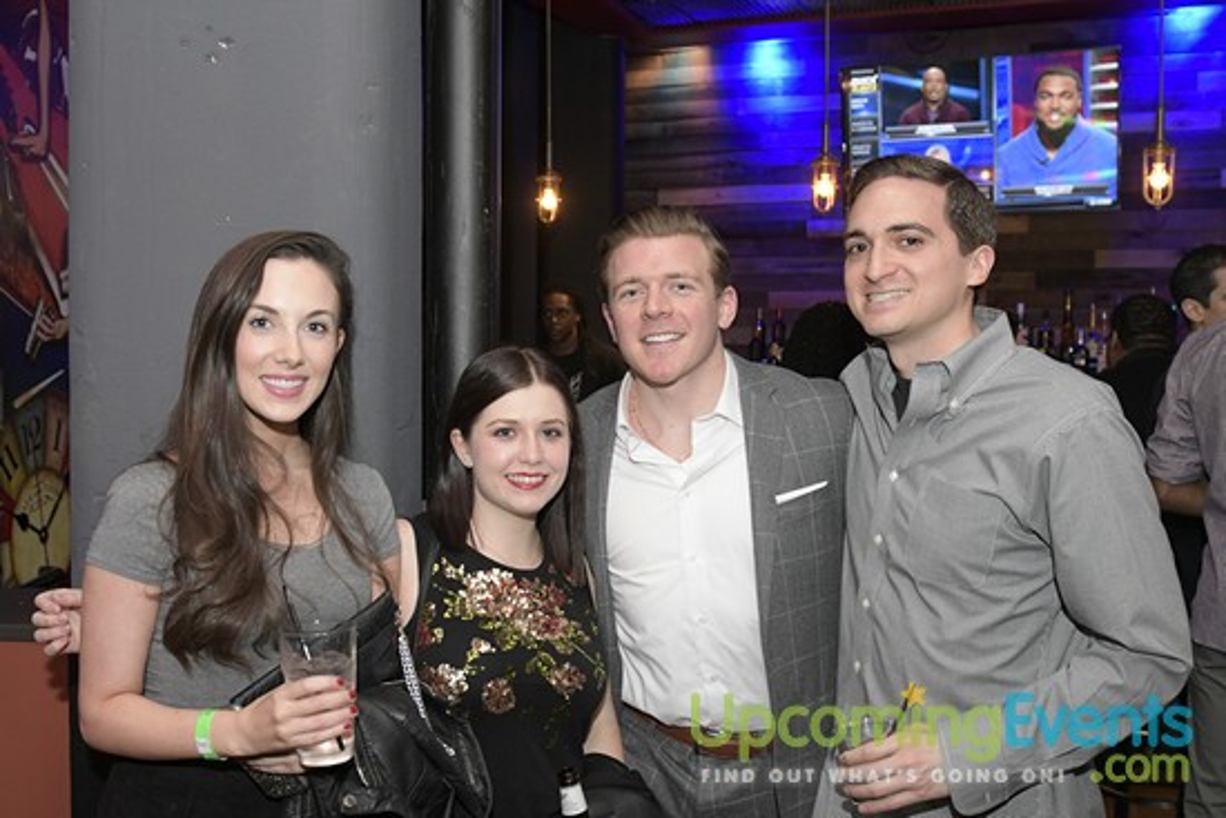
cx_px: 613
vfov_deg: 34.2
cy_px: 409
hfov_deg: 49.5
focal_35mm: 39
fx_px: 1328
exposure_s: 1/100
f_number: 4
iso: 2000
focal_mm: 26
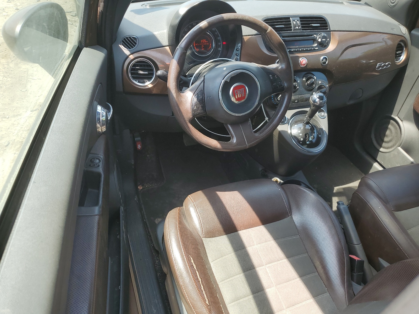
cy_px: 157
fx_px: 315
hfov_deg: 67.3
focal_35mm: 26
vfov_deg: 53.1
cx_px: 210
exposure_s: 1/333
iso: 50
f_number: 1.5
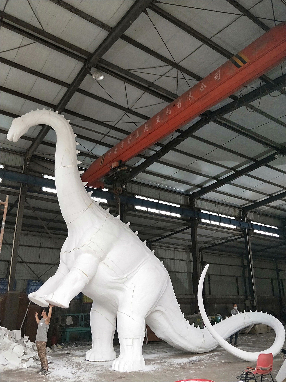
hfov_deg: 54.9
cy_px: 191
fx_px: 275
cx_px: 143
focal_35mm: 25
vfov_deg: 69.4
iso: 230
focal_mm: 4.27
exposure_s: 1/50
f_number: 1.7
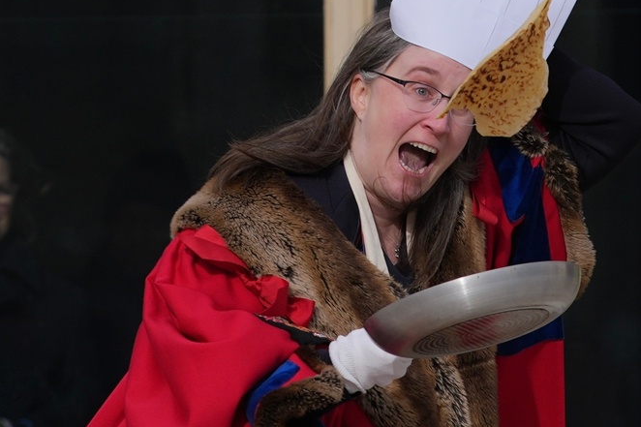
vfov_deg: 7.6
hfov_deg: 11.4
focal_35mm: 181
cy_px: 108
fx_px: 3222
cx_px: 324
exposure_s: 1/2000
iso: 100
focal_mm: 117
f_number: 3.5
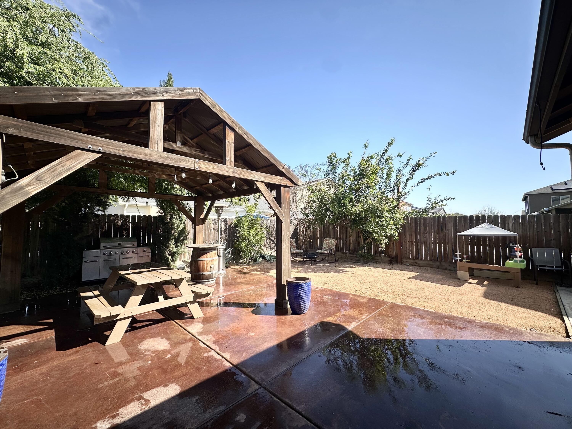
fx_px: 231
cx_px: 286
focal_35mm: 14
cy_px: 214
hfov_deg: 102.1
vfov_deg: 85.7
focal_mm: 2.22
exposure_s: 1/955
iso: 40
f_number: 2.2
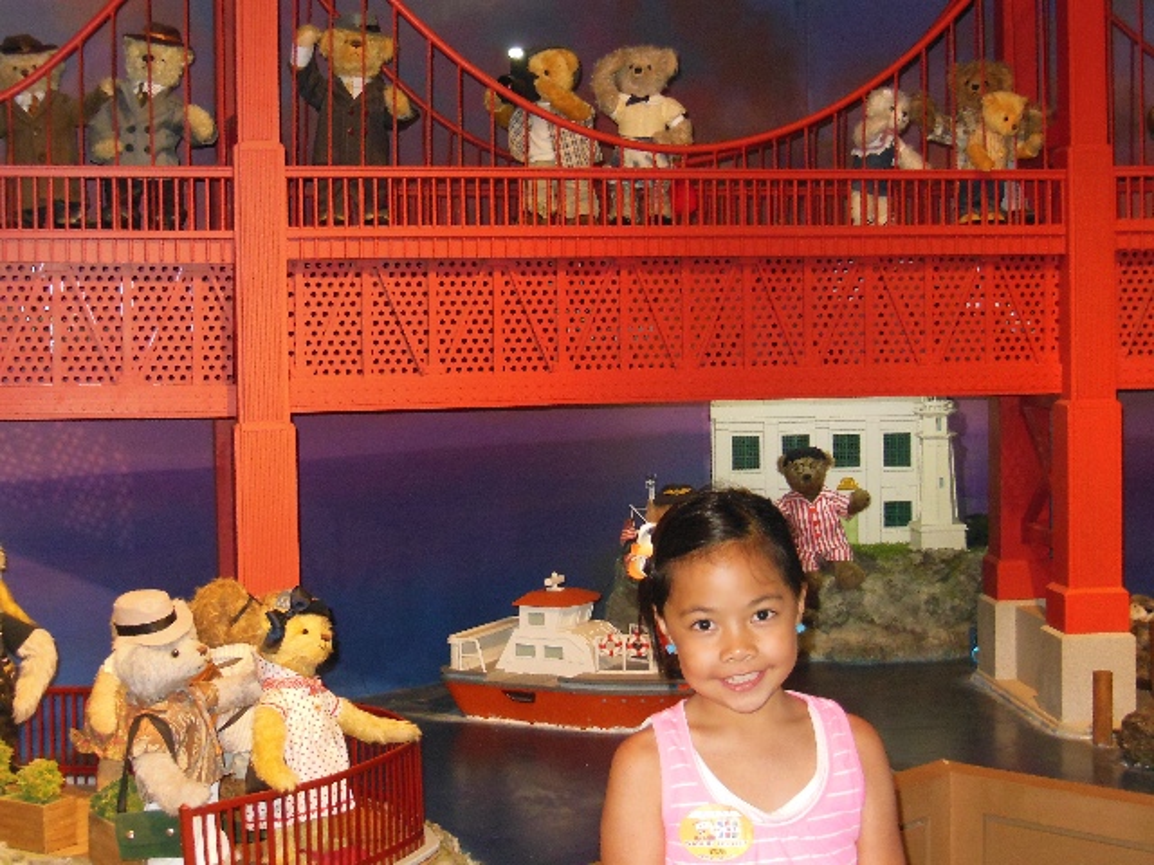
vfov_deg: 24.4
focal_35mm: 60
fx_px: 2000
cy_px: 432
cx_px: 577
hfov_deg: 32.2
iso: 1000
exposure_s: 1/60
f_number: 5
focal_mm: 10.7
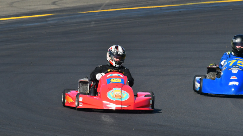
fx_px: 5475
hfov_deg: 2.5
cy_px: 73
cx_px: 135
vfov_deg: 1.4
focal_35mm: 850
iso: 500
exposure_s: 1/640
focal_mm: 450
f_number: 11
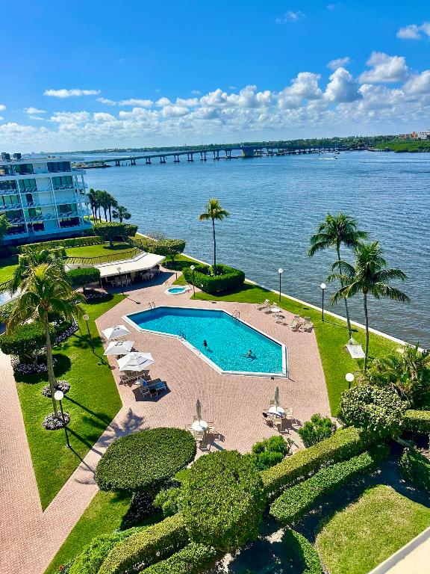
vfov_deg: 71.6
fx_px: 398
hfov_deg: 56.8
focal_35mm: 24
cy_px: 287
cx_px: 215
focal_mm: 6.86
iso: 80
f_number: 1.78
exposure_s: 1/8197
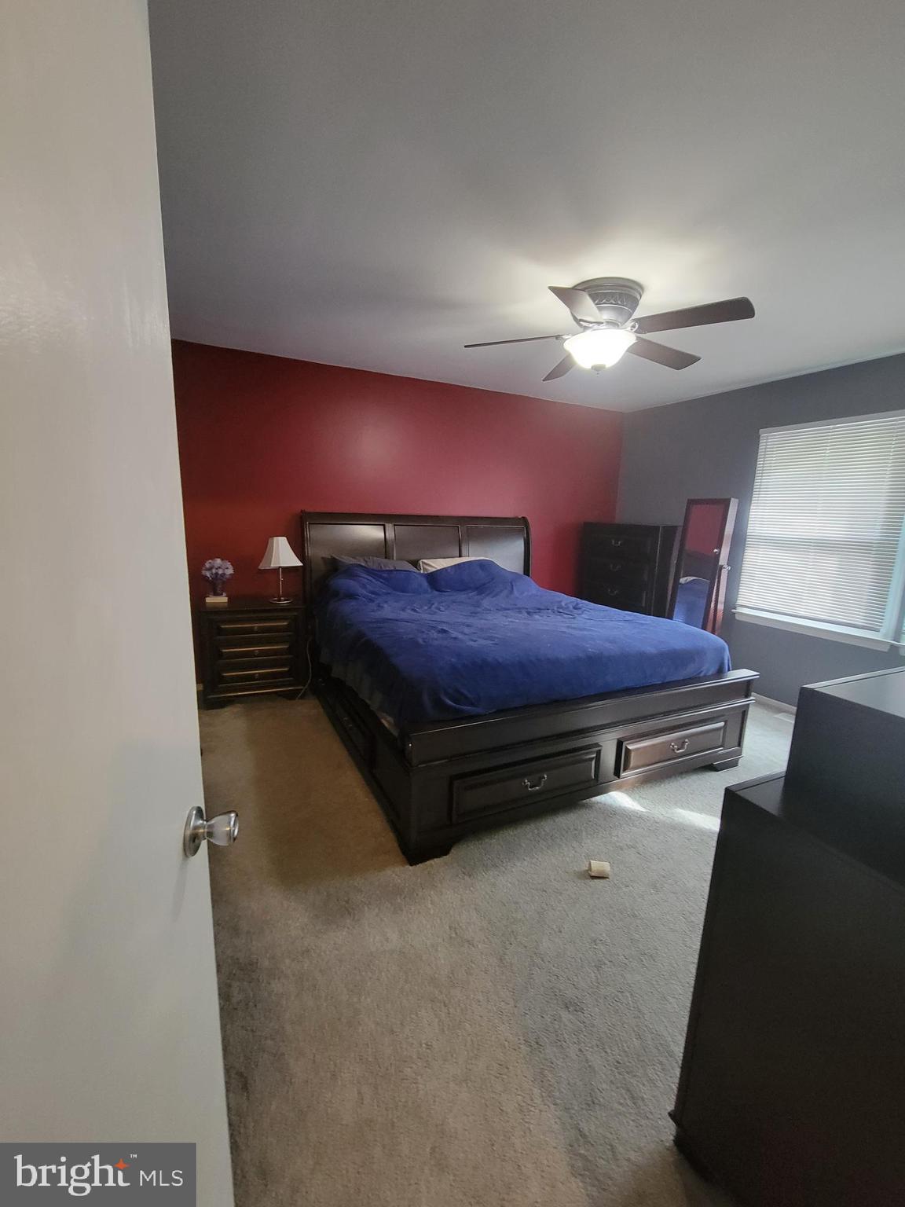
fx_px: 453
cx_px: 452
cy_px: 604
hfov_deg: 89.9
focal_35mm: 13
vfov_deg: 106.2
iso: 640
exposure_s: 1/24
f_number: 2.2
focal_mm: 2.2
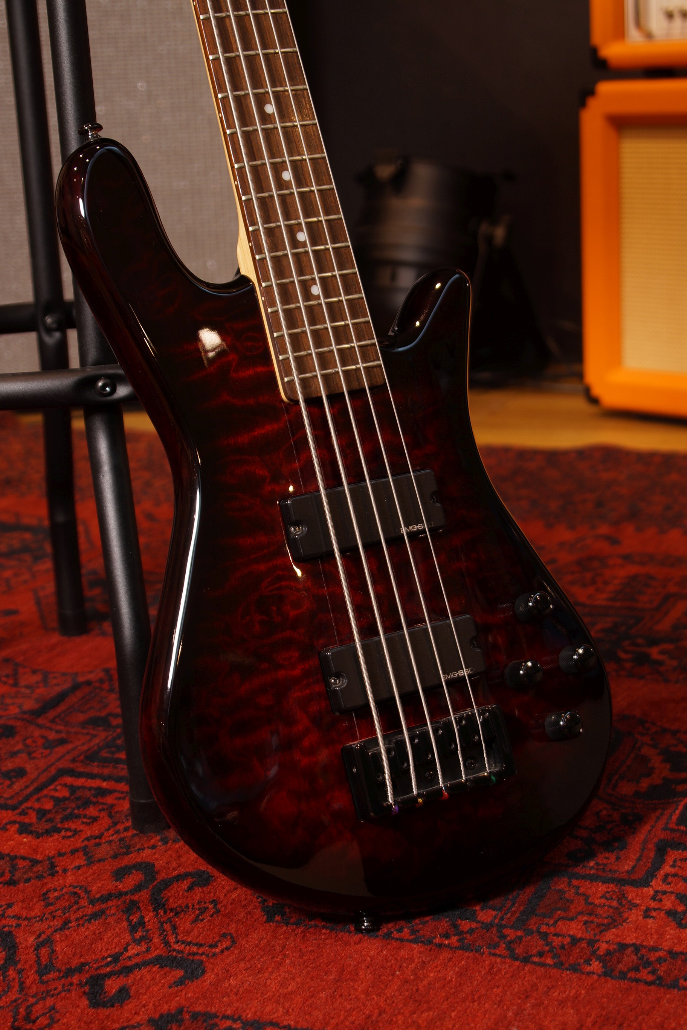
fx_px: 1932
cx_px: 344
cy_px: 515
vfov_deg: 29.9
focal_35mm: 68
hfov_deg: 20.2
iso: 100
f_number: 5
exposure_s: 1/8
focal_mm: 45
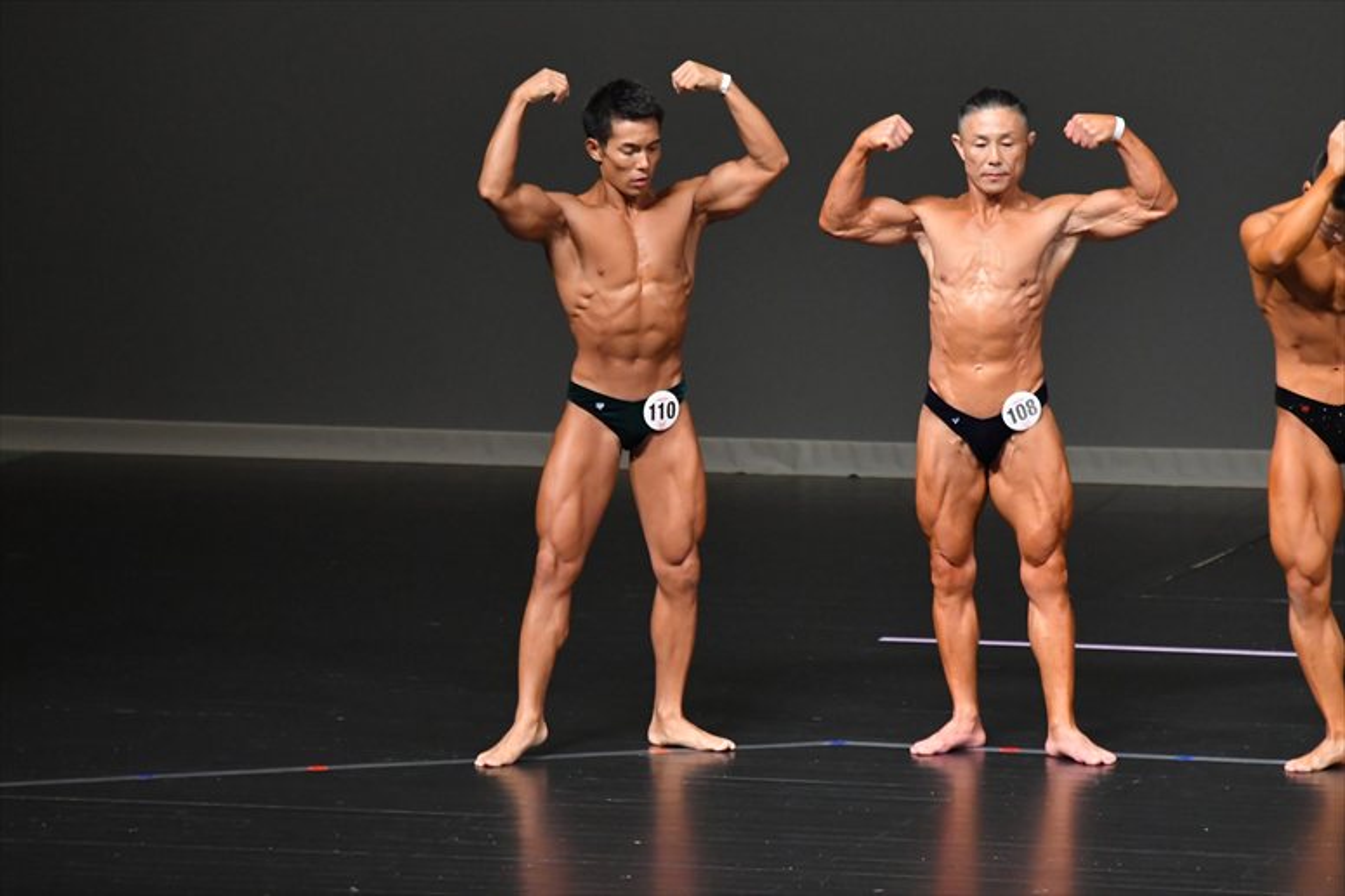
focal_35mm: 315
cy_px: 448
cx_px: 672
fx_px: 11763
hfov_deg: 6.5
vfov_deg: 4.4
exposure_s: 1/400
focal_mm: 210
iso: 5000
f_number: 5.6
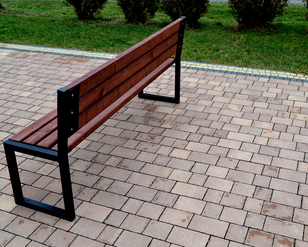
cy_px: 123
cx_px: 135
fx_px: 374
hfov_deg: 44.7
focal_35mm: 41
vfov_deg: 36.5
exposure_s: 1/125
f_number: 5.6
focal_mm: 24
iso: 180
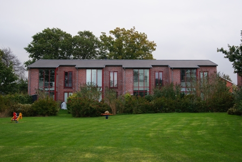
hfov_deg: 48.4
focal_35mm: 40
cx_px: 121
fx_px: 269
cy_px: 81
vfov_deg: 33.4
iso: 100
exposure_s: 1/25
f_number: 9
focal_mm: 40
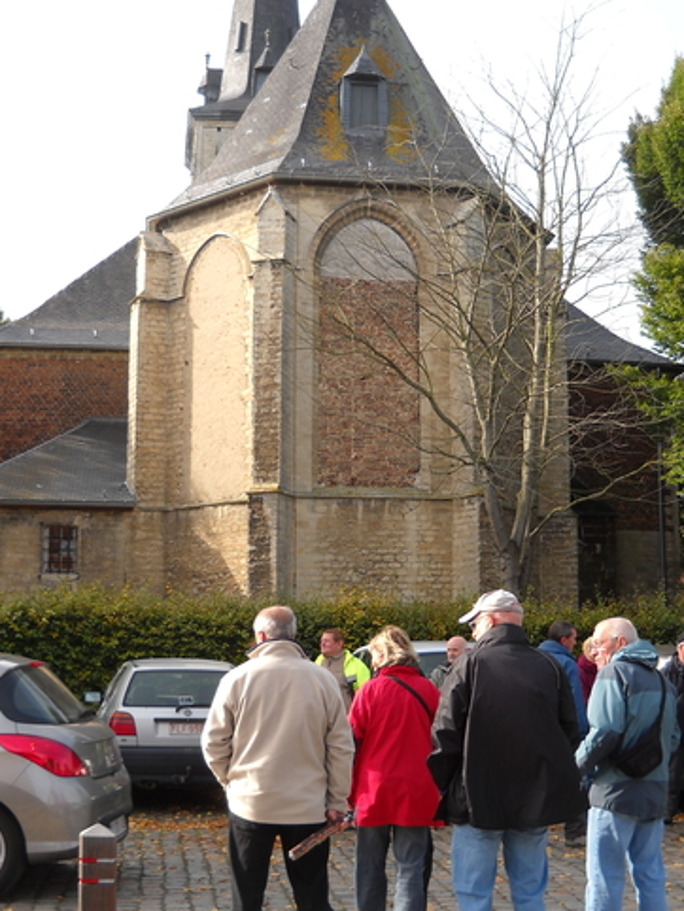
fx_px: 1342
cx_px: 399
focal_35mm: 51
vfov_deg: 37.5
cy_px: 469
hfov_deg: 28.5
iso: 64
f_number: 3.1
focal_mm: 6.72
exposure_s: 1/309
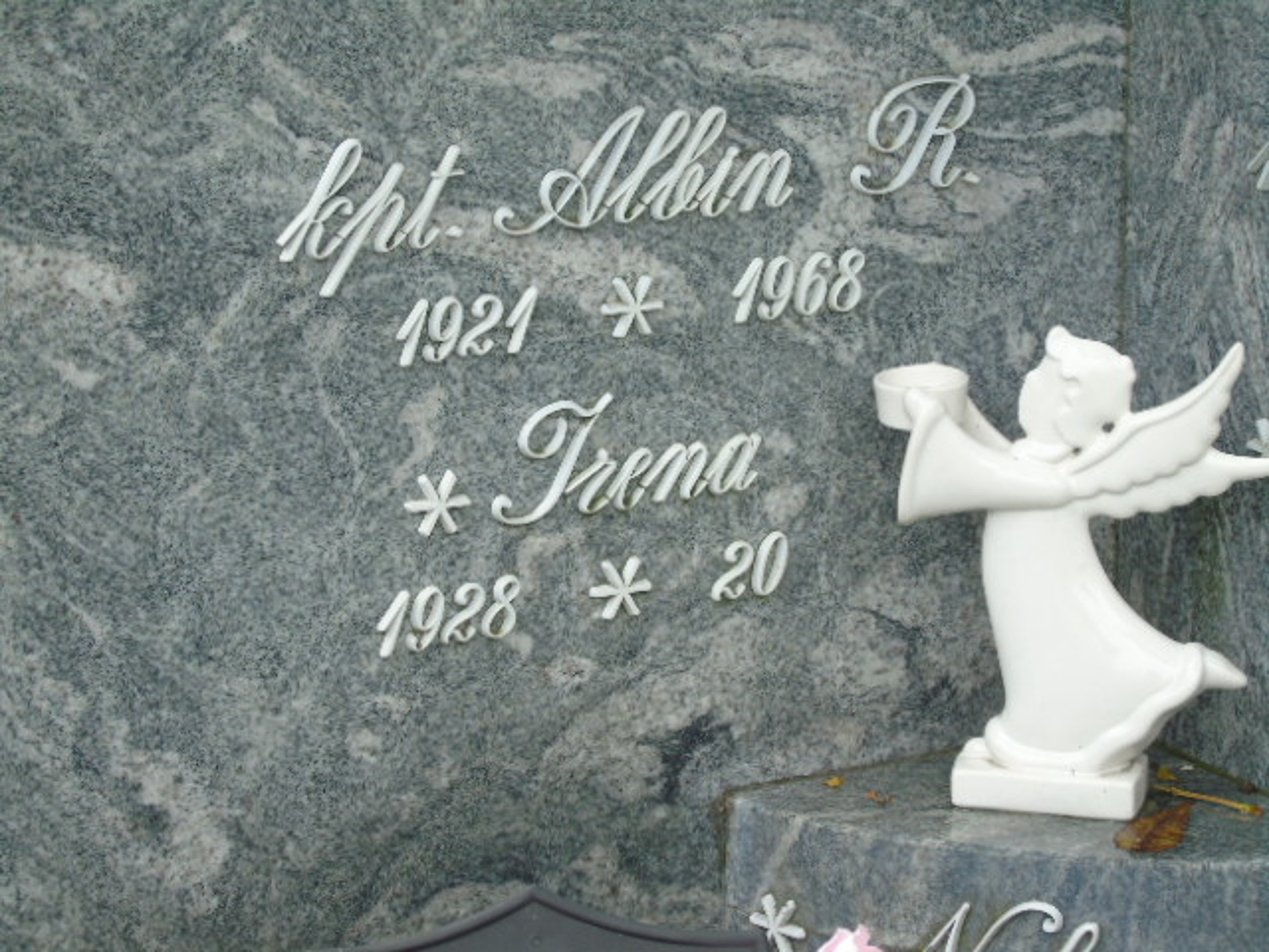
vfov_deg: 12.0
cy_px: 476
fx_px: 4546
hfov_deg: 15.9
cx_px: 634
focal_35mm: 124
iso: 80
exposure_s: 1/60
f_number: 4.6
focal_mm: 22
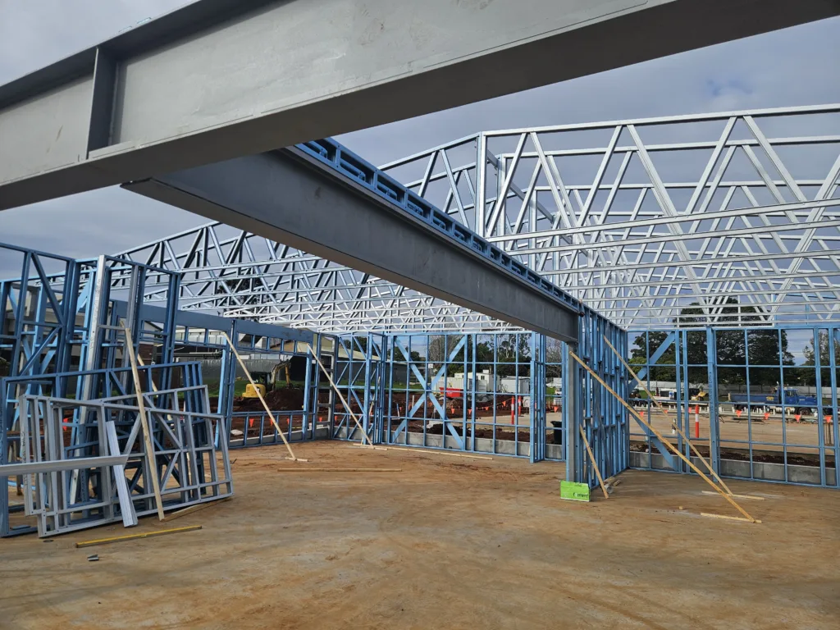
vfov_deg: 58.9
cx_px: 420
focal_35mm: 23
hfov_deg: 73.9
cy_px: 315
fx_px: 558
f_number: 1.8
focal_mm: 5.4
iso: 25
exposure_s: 1/1854
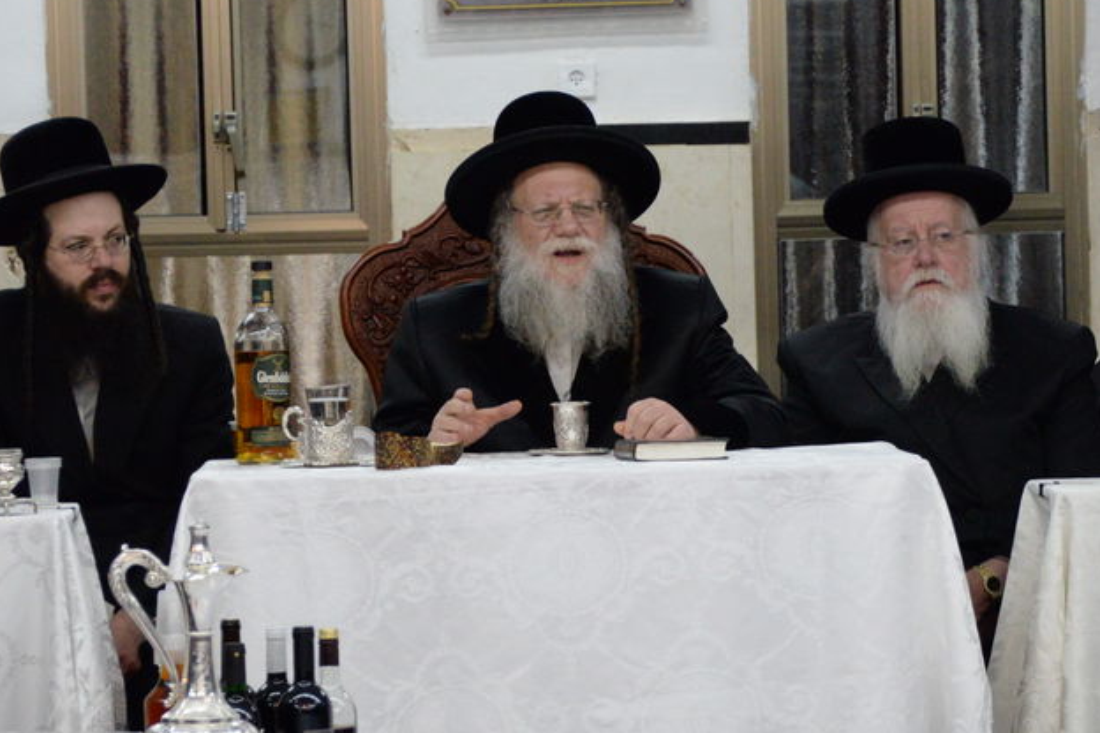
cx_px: 635
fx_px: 5622
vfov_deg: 7.5
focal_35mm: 184
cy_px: 388
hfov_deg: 11.2
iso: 4000
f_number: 5
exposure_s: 1/500
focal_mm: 82
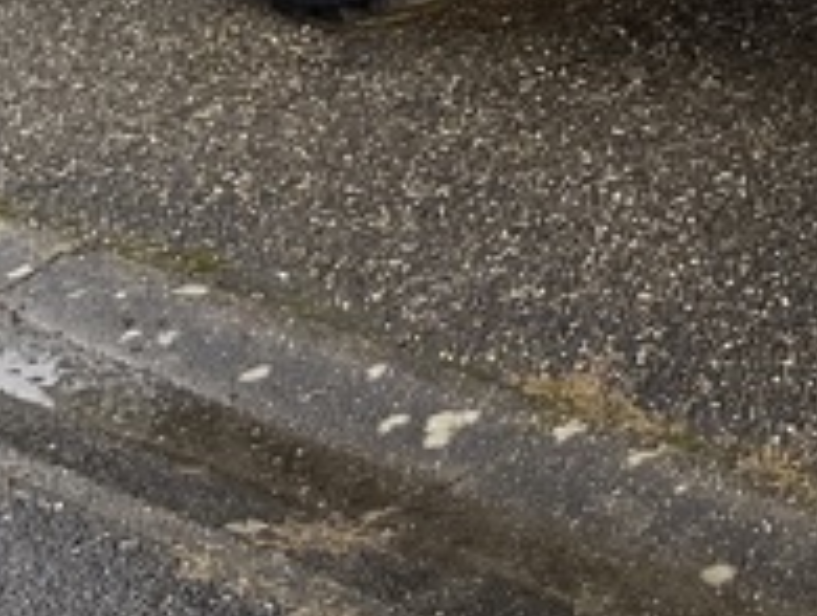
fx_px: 3098
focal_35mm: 131
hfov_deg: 14.0
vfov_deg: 9.9
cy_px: -893
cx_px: 1244
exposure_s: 1/274
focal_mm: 5.1
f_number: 1.6
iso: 32
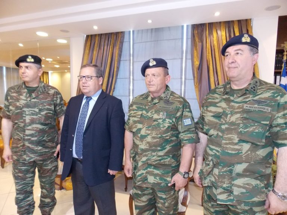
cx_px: 144
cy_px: 108
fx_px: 191
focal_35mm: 23
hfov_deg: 73.9
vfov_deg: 58.9
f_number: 3.1
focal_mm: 4
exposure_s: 1/30
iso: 400
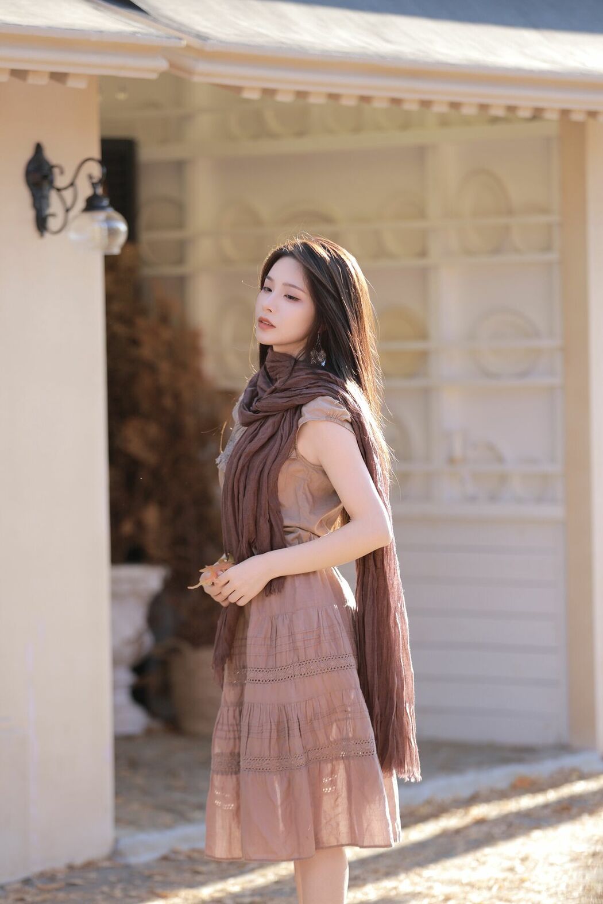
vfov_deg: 15.3
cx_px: 302
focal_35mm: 134
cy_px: 452
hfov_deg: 10.2
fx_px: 3366
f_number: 2.8
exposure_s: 1/400
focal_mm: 135
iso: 160
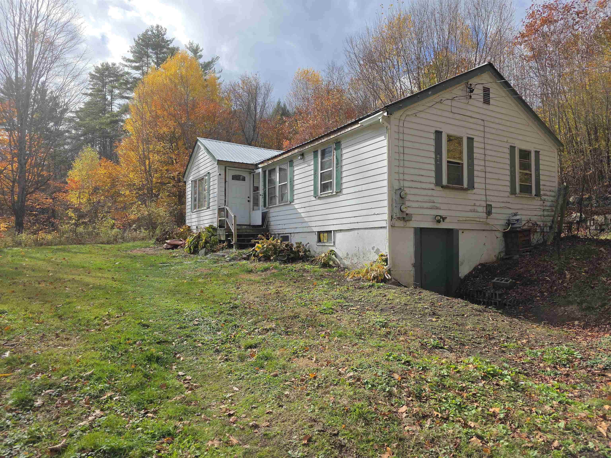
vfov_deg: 58.9
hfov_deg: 73.9
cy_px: 229
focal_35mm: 23
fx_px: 406
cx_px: 306
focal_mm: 6.3
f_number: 1.7
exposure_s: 1/5958
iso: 80
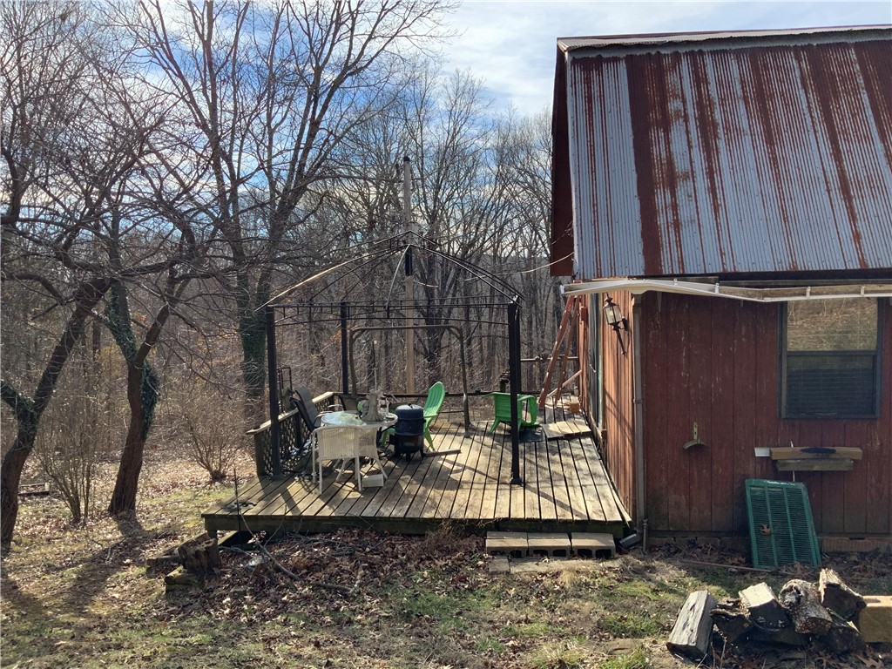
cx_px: 446
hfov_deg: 61.7
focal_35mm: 29
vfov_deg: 48.2
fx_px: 747
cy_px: 334
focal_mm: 3
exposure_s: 1/855
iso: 16
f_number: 1.8
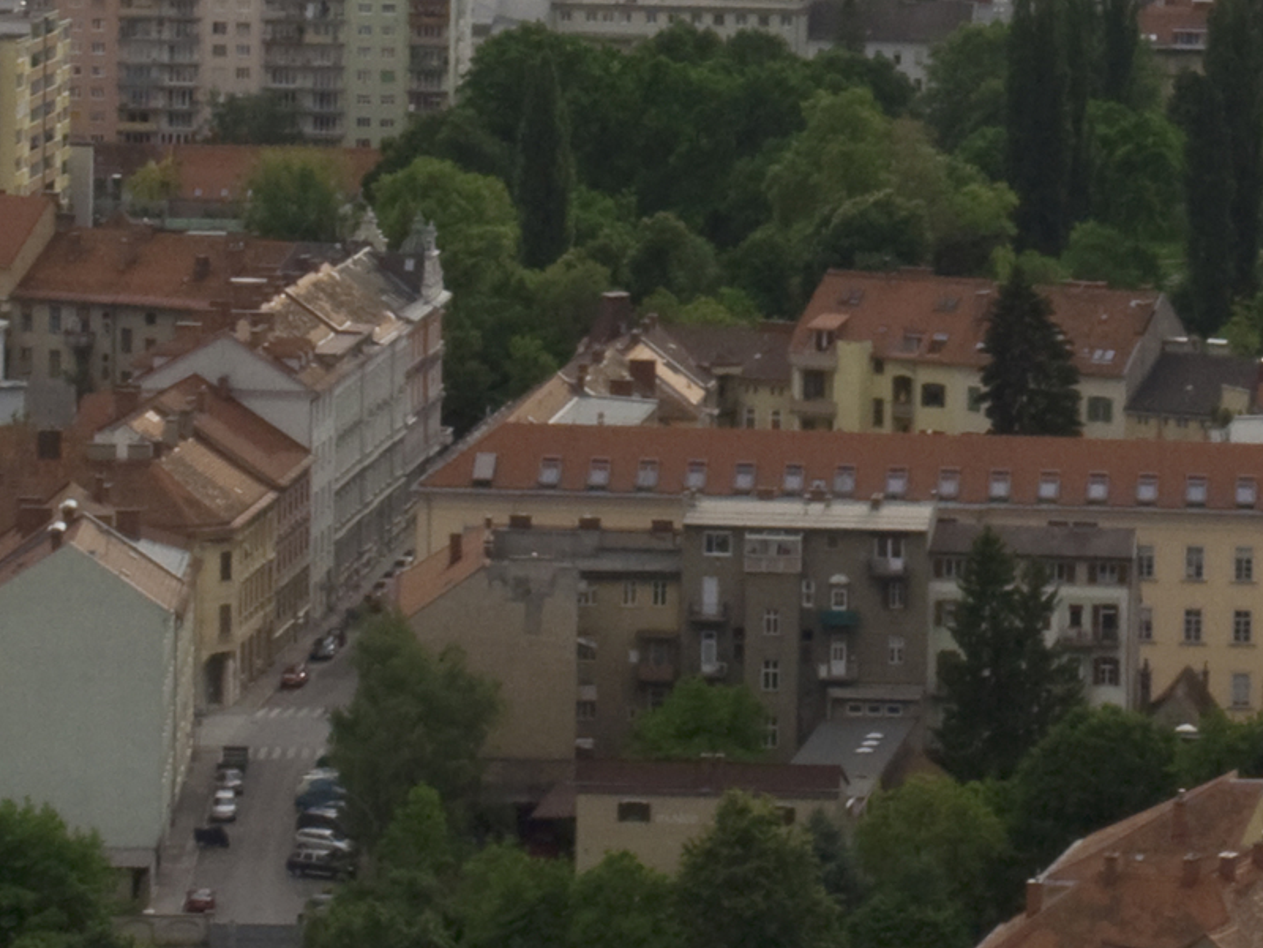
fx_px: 4597
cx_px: 164
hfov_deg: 15.5
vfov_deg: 11.7
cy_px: 84
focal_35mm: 126
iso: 400
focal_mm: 28
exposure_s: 1/200
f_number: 14
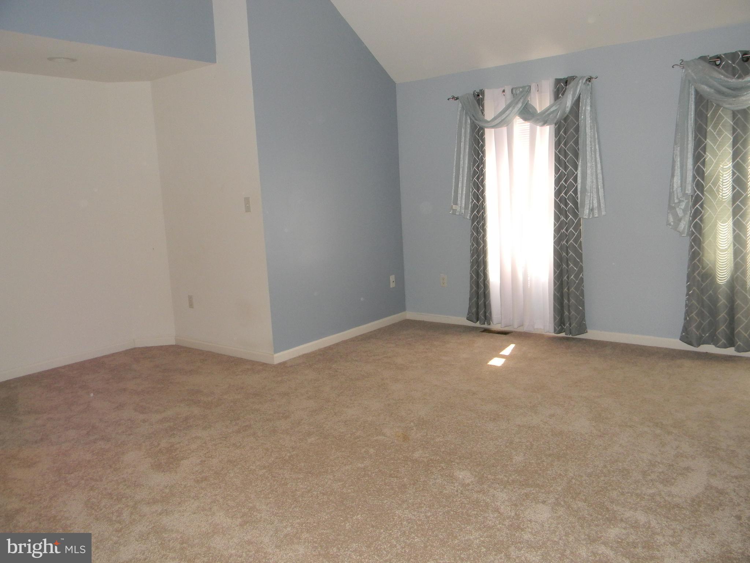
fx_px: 607
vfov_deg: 49.7
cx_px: 375
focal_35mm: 28
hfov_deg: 63.4
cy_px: 282
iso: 200
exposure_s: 1/31.2
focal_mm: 5
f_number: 3.5
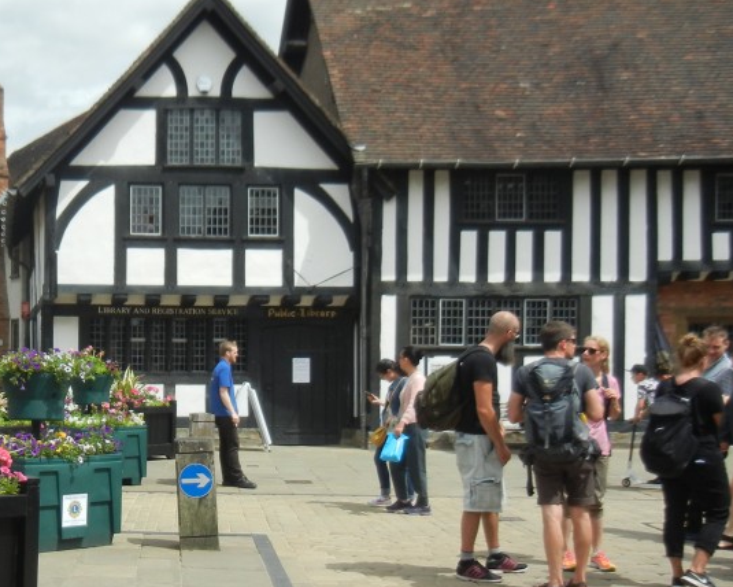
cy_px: 324
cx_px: 84
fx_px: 1215
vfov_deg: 27.1
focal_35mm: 56
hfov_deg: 32.1
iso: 160
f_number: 7
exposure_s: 1/411
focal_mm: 5.4
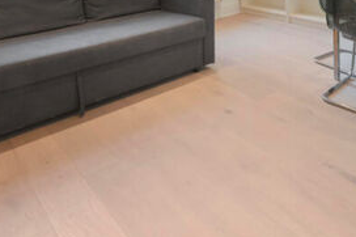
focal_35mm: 36
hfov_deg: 51.6
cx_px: 253
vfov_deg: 32.2
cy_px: -27
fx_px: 356
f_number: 16
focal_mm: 14
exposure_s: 1.6
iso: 200
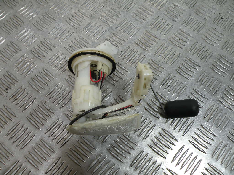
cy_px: 88
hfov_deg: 65.3
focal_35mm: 27
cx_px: 117
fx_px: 183
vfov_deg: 51.4
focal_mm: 4.7
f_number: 3.2
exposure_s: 1/80.2
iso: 64
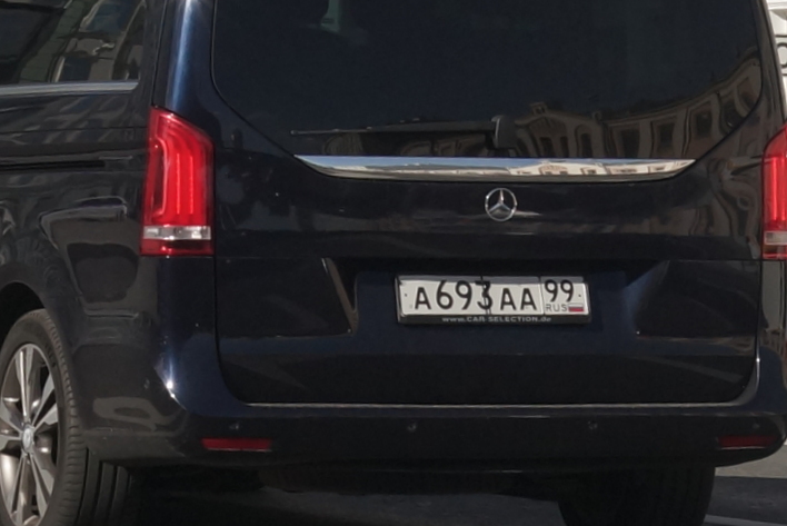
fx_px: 2472
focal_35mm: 113
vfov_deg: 12.1
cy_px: 177
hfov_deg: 18.0
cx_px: 240
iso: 500
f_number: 9
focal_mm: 50
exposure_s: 1/1000
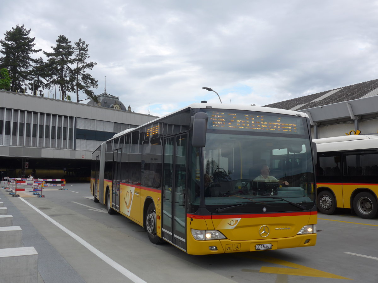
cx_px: 189
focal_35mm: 34
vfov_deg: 41.8
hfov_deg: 54.0
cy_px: 142
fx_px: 371
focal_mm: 7
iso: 80
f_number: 2.8
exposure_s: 1/500
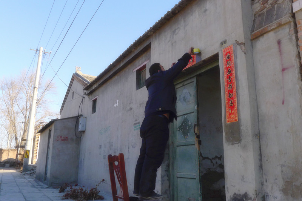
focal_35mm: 30
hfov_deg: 61.9
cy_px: 100
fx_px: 252
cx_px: 151
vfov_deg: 43.6
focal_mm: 6.4
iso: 80
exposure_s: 1/125
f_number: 8
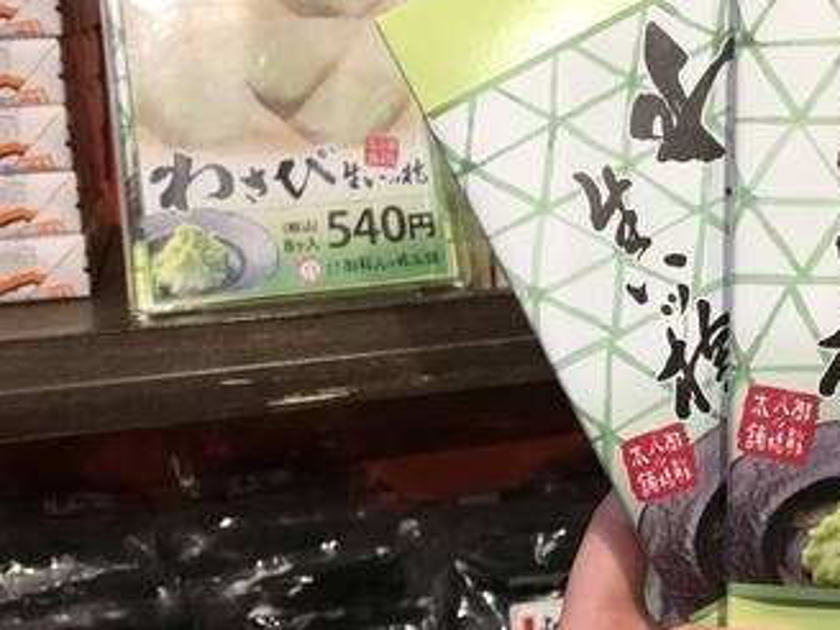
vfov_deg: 27.5
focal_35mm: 53
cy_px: 269
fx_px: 1286
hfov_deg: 34.9
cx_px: 684
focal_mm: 4.15
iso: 40
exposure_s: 1/30
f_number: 2.2
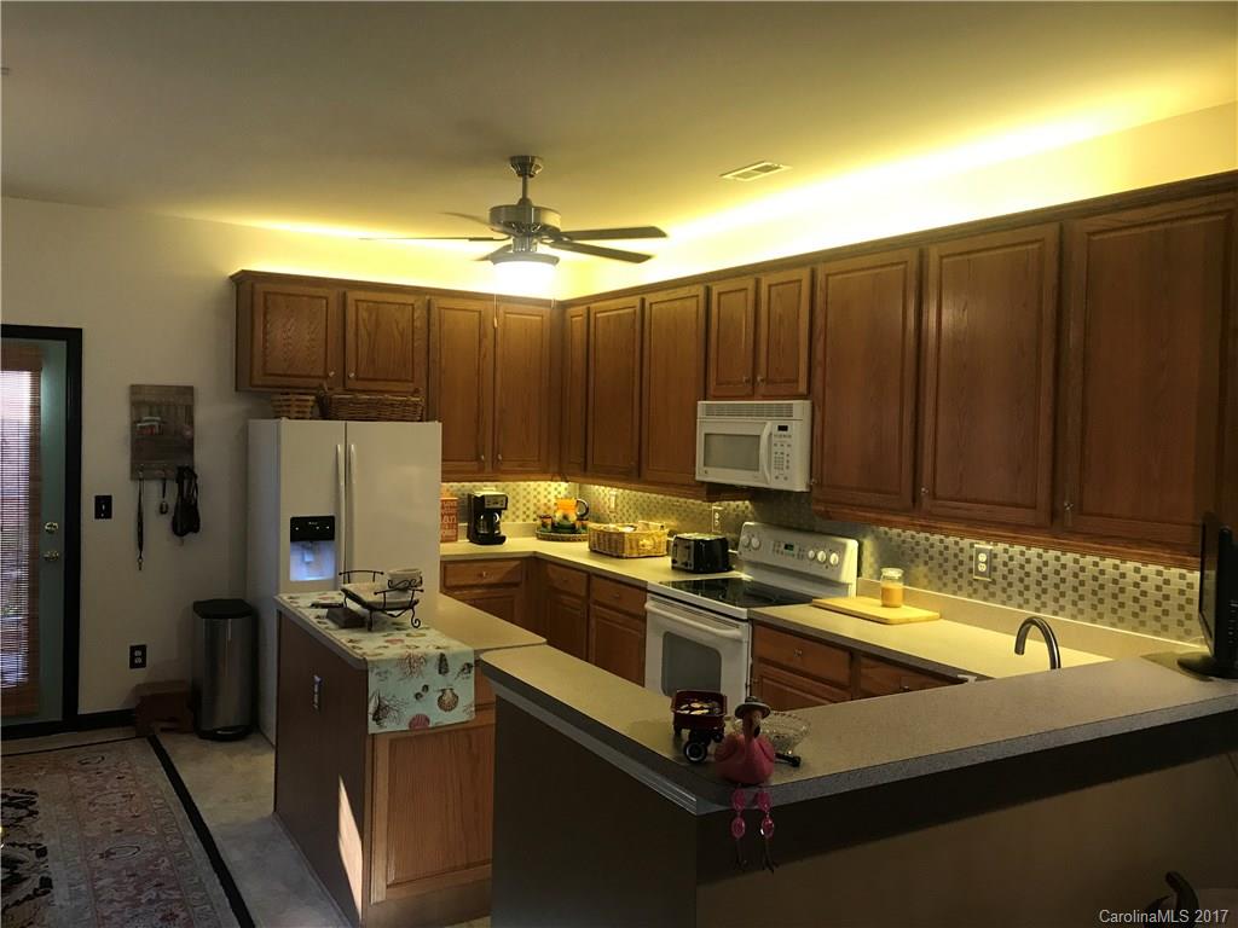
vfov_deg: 49.7
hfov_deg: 63.4
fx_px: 1001
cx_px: 619
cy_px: 464
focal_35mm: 28
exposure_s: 1/20
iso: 32
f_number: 1.8
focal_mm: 3.99
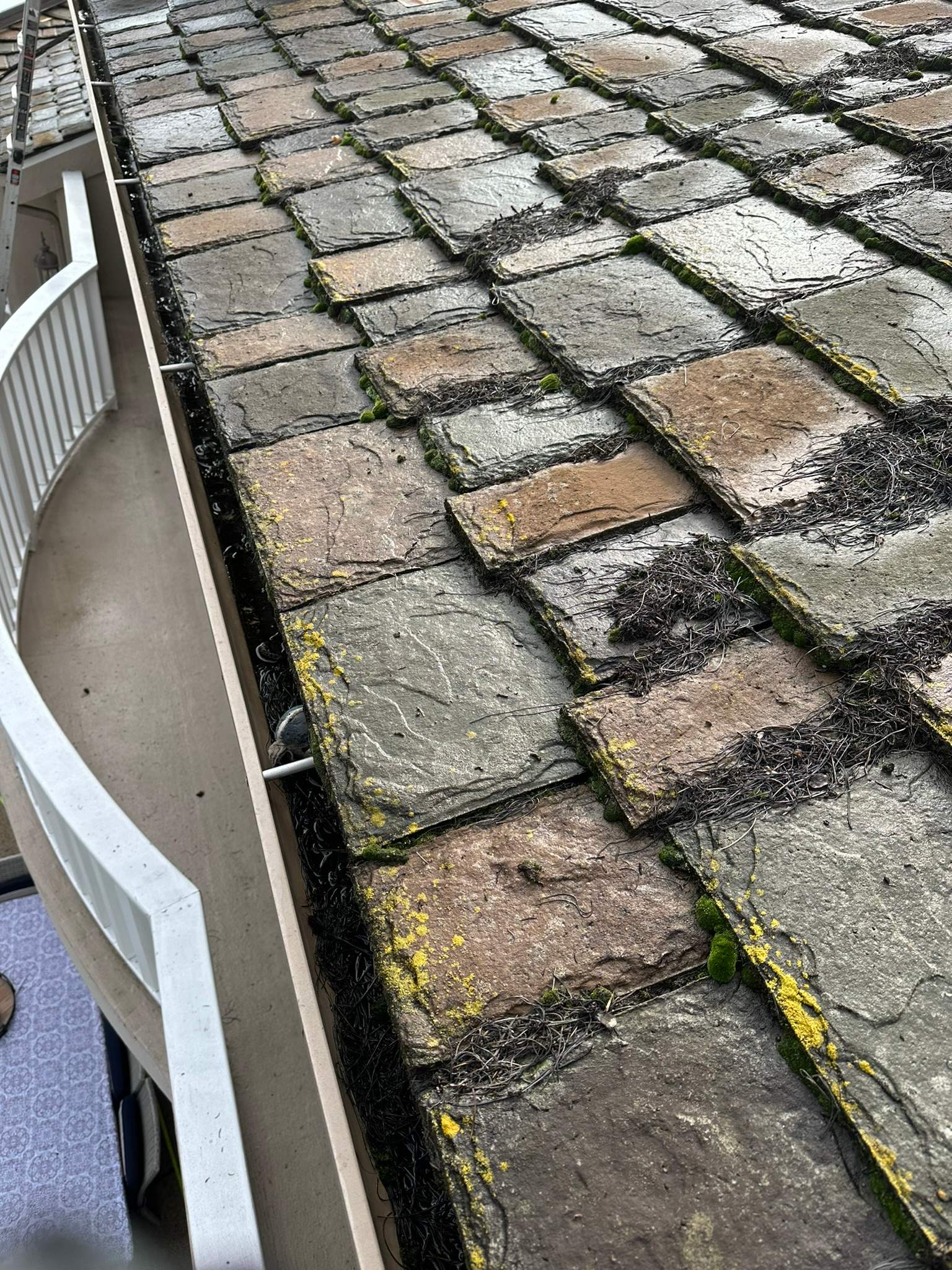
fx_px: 880
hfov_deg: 56.8
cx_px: 476
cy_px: 635
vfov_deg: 71.6
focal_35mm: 24
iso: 80
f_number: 1.78
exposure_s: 1/1779
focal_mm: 6.86
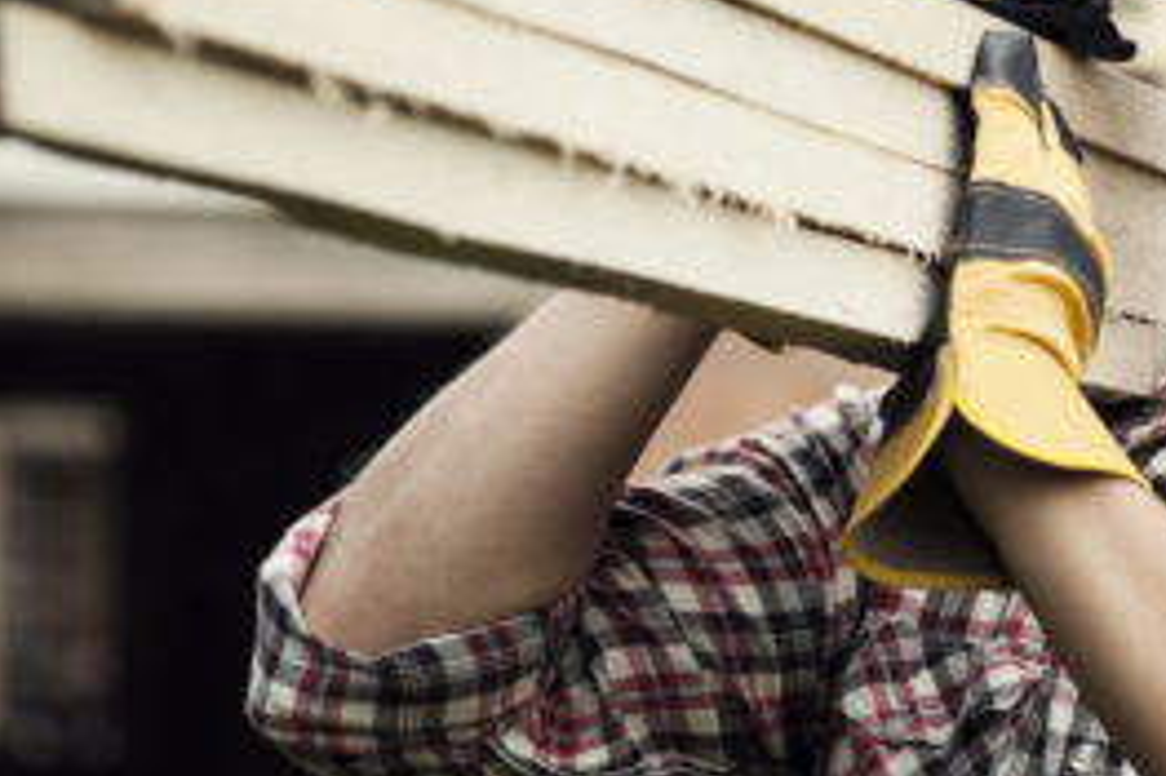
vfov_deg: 6.8
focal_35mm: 202
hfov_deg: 10.1
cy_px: 259
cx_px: 1022
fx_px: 6538
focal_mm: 85
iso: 100
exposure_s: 1/200
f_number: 3.5
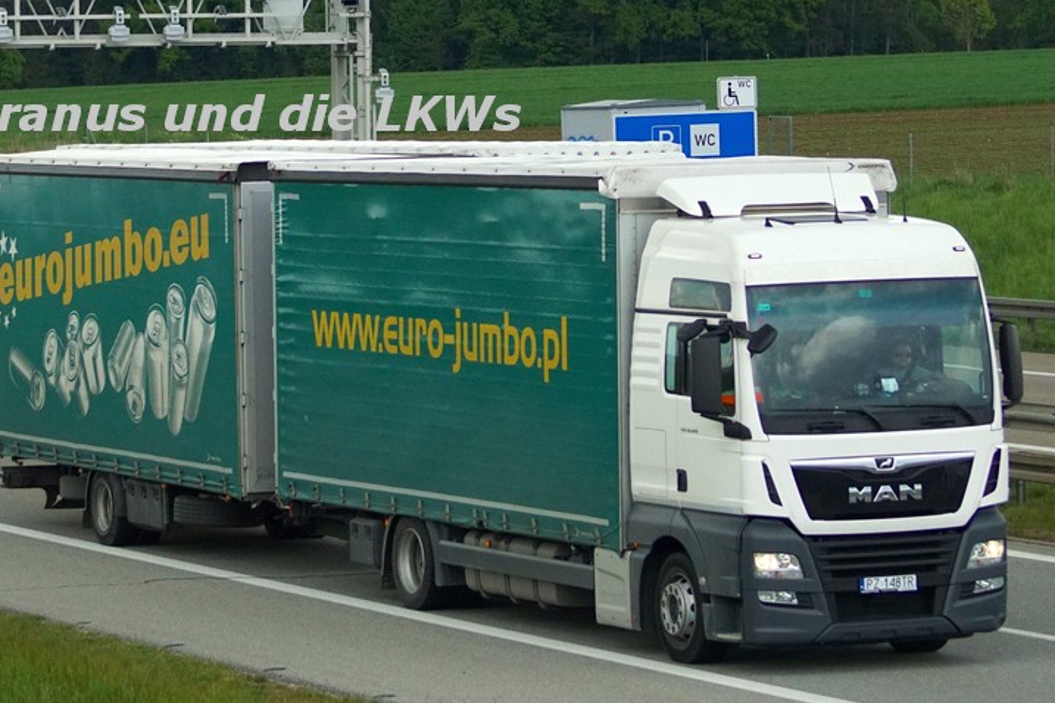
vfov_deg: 10.9
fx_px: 3679
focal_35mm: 126
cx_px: 506
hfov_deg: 16.3
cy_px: 364
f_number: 5
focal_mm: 75
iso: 1000
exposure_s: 1/2500
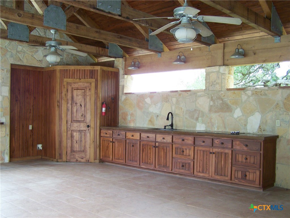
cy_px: 109
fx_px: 318
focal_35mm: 38
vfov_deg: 37.7
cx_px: 145
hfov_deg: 49.0
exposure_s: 1/100
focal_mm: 6.3
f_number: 2.8
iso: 160
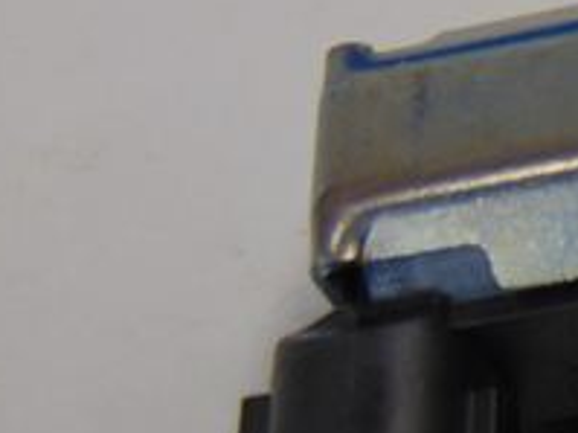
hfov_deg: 13.9
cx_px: 796
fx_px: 2253
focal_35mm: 135
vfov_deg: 10.9
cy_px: 407
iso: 80
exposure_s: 1/50
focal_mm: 7.6
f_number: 3.3
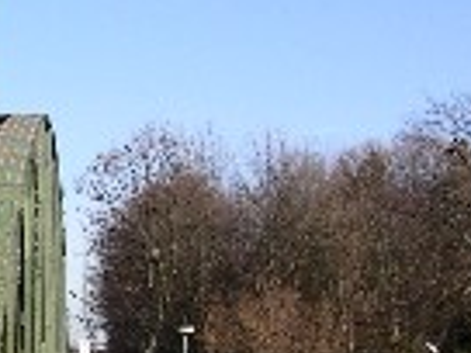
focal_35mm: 151
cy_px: 194
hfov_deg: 12.1
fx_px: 2055
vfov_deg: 9.8
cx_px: -352
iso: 50
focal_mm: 8.9
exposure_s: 1/123
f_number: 8
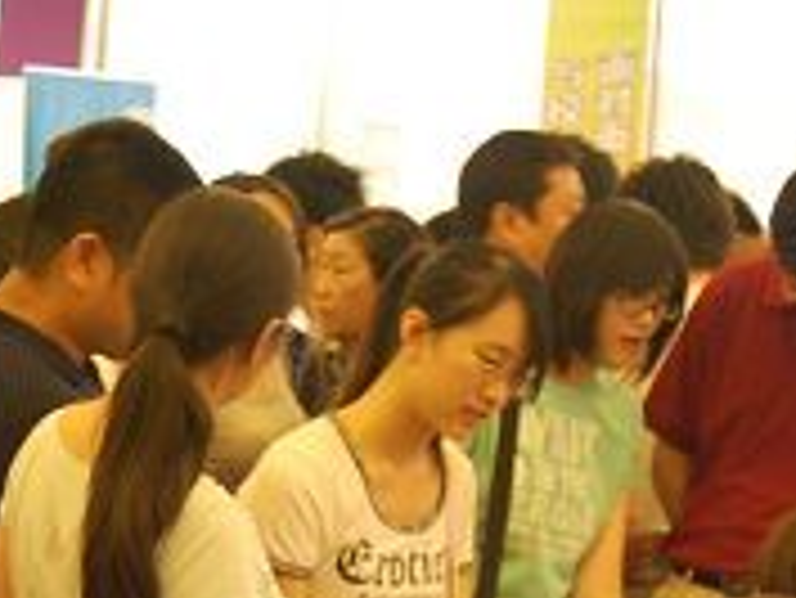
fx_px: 3360
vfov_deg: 10.0
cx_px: 40
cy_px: 785
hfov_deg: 13.4
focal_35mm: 146
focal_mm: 32
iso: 800
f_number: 4.5
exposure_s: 1/13
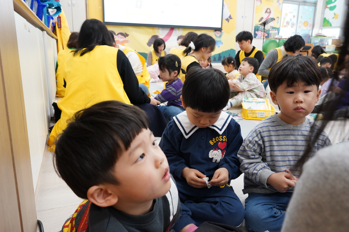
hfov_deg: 65.5
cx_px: 174
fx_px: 271
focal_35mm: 28
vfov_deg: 46.4
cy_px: 116
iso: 2500
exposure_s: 1/40
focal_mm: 28
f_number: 7.1
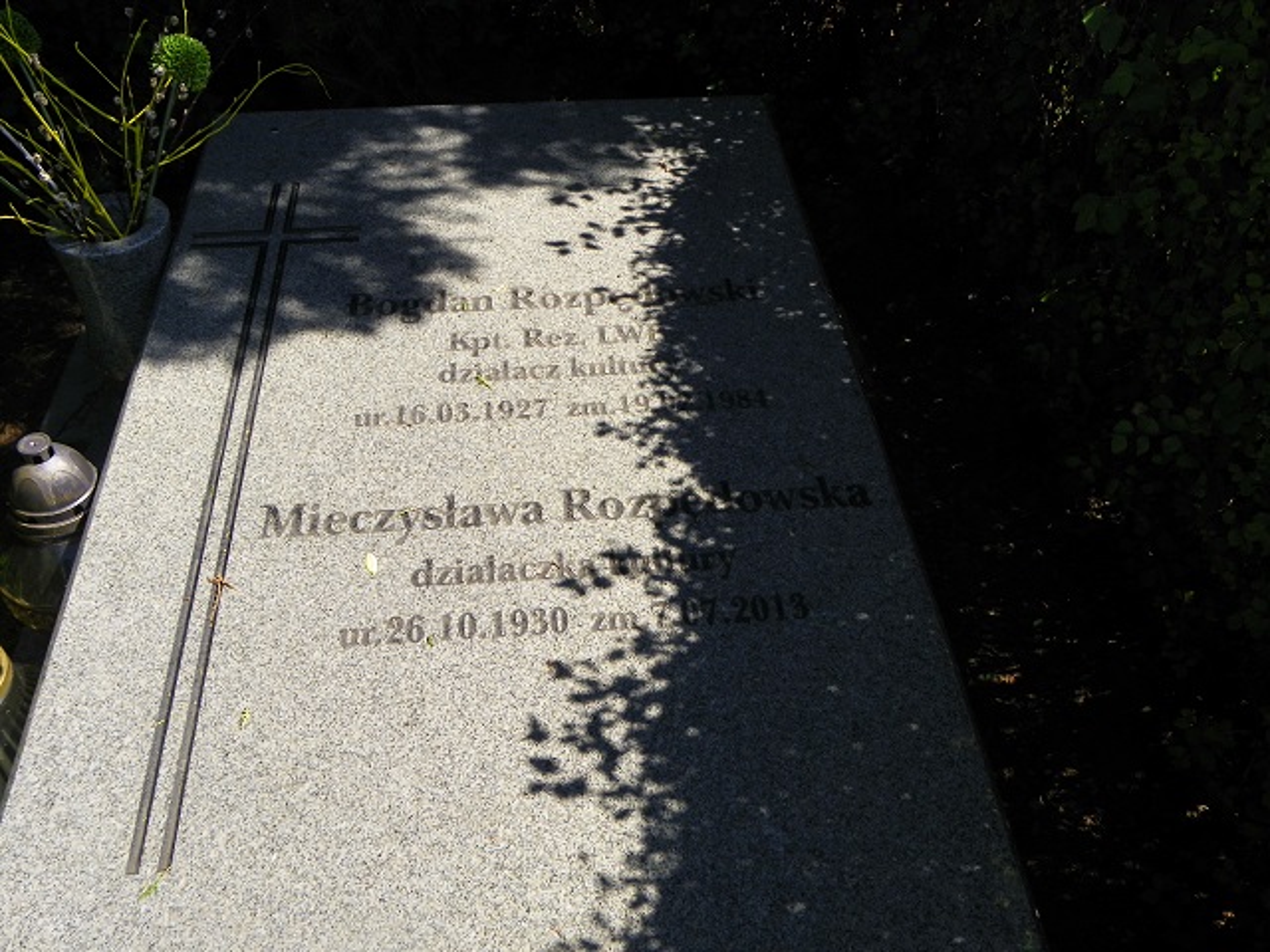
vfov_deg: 44.2
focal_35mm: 32
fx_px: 1174
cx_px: 635
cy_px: 476
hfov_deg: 56.8
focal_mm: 5.7
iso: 64
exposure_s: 1/320
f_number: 4
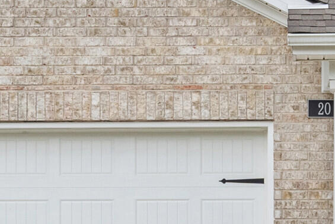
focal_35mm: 159
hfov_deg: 12.8
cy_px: 124
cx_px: 300
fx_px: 1480
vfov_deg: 8.6
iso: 800
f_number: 9
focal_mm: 31
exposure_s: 1/500
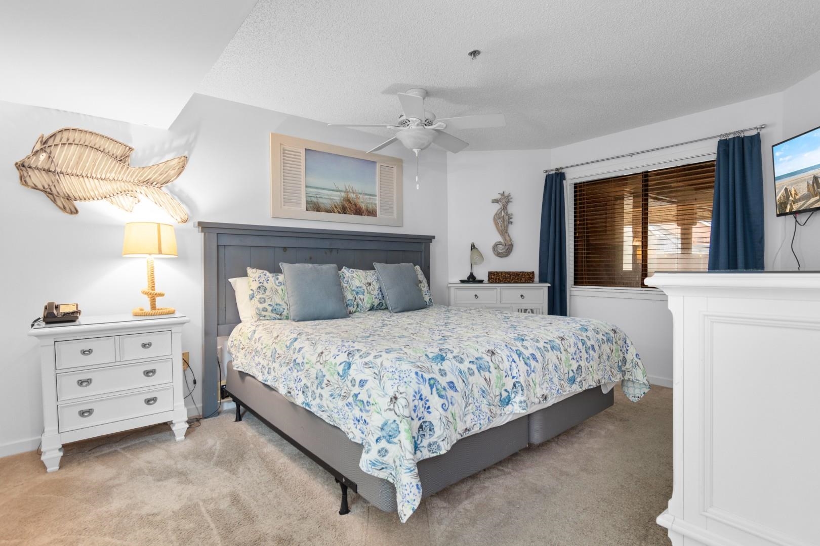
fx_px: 410
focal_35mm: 18
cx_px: 410
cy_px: 273
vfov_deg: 67.4
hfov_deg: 90.0
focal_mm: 12
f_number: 4.8
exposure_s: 6
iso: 100
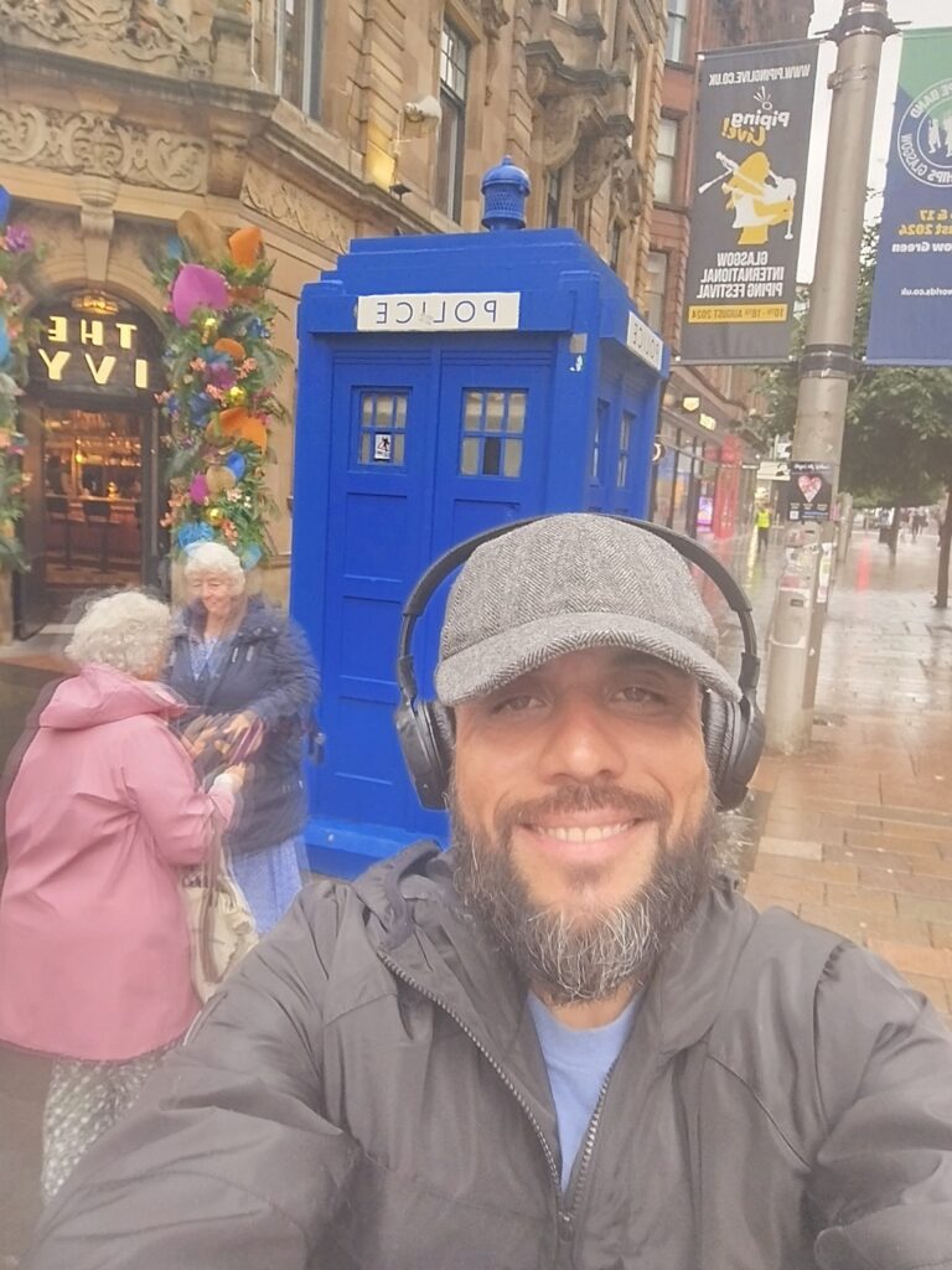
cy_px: 635
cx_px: 476
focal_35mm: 24
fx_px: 880
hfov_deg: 56.8
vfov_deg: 71.6
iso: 50
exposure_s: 1/50
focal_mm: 3.26
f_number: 2.4
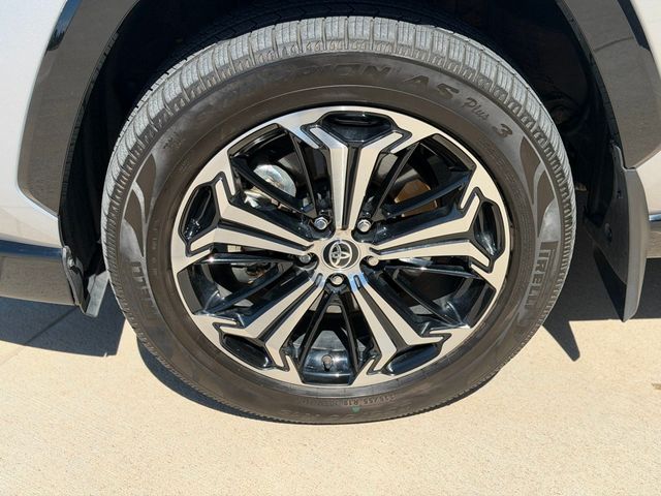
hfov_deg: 39.7
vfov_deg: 30.3
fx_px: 917
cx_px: 330
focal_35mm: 48
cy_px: 248
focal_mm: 6.76
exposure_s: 1/3096
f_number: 1.78
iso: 80
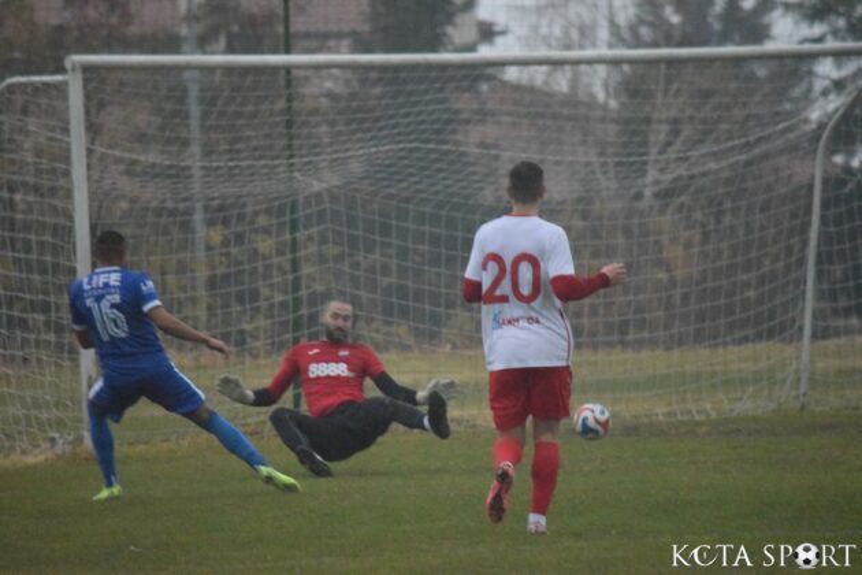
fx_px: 10056
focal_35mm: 420
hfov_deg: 4.9
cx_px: 431
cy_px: 288
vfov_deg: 3.3
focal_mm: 280
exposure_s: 1/640
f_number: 5.6
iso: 12800
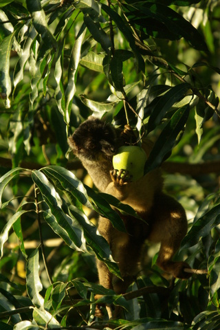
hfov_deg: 3.0
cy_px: 165
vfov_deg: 4.4
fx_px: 4262
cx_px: 110
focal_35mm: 465
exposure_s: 1/180
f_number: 6.7
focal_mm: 310
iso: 400
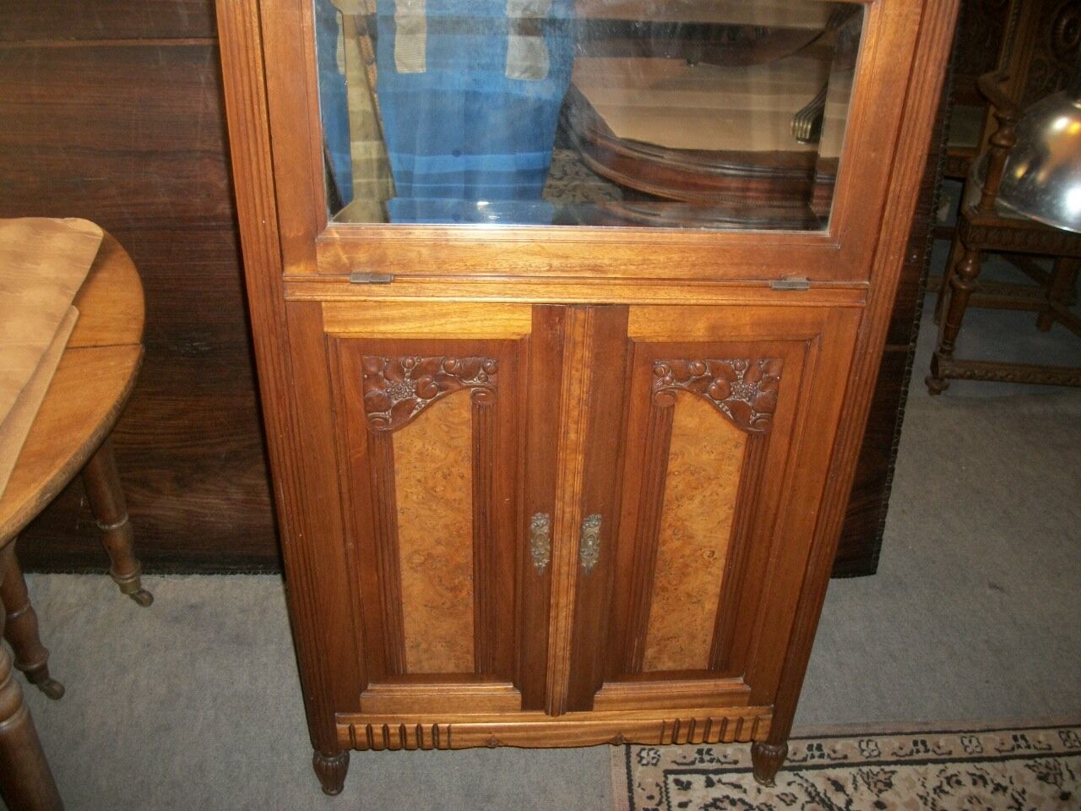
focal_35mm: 32
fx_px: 999
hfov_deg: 56.8
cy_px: 406
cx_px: 540
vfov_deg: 44.2
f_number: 2.9
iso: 160
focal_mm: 5.7
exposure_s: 1/30
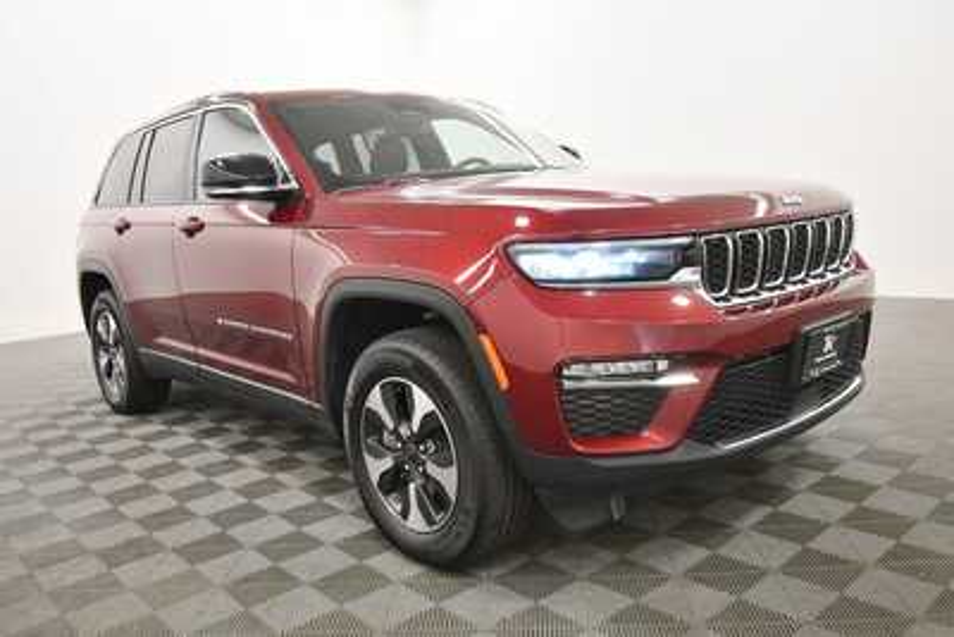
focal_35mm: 30
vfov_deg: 43.6
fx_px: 795
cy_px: 318
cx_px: 477
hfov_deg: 61.9
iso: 1600
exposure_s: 1/125
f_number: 5.6
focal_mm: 20
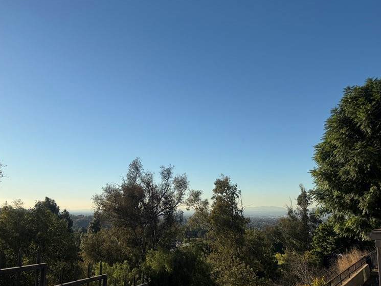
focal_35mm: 33
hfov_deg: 54.7
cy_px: 140
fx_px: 363
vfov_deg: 43.0
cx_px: 143
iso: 80
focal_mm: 6.76
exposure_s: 1/5714
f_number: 1.78
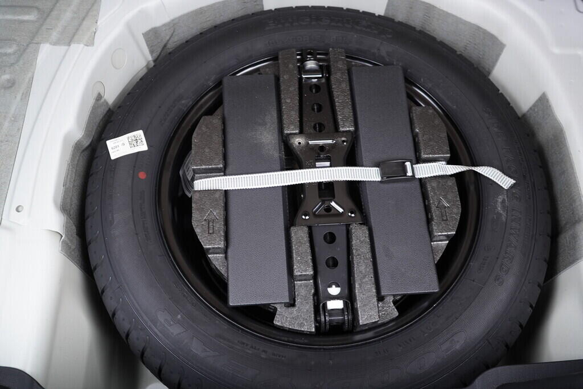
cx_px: 292
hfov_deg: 53.1
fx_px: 583
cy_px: 194
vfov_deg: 36.9
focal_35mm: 36
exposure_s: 1/40
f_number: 2.8
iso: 500
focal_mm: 24
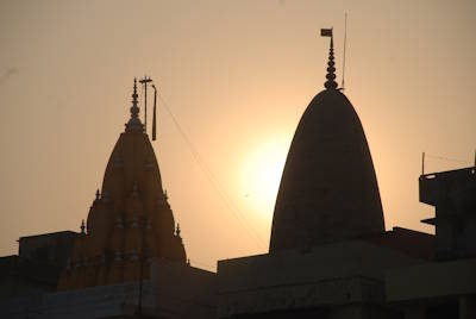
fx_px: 2681
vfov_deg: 6.8
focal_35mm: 202
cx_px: 238
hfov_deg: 10.1
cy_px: 160
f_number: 8
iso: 100
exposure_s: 1/1000
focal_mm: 135
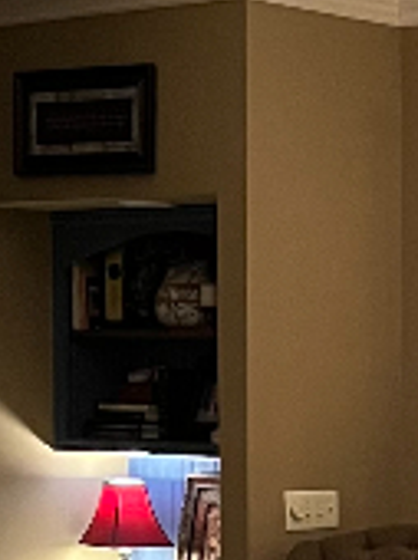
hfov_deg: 9.0
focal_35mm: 157
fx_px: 2534
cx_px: 793
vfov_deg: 12.4
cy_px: 642
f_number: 1.6
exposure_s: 1/60
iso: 500
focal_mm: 5.1
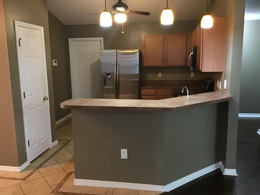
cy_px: 98
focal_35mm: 31
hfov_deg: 58.4
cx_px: 130
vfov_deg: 45.4
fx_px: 233
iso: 320
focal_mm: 3.3
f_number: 2.4
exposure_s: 1/15
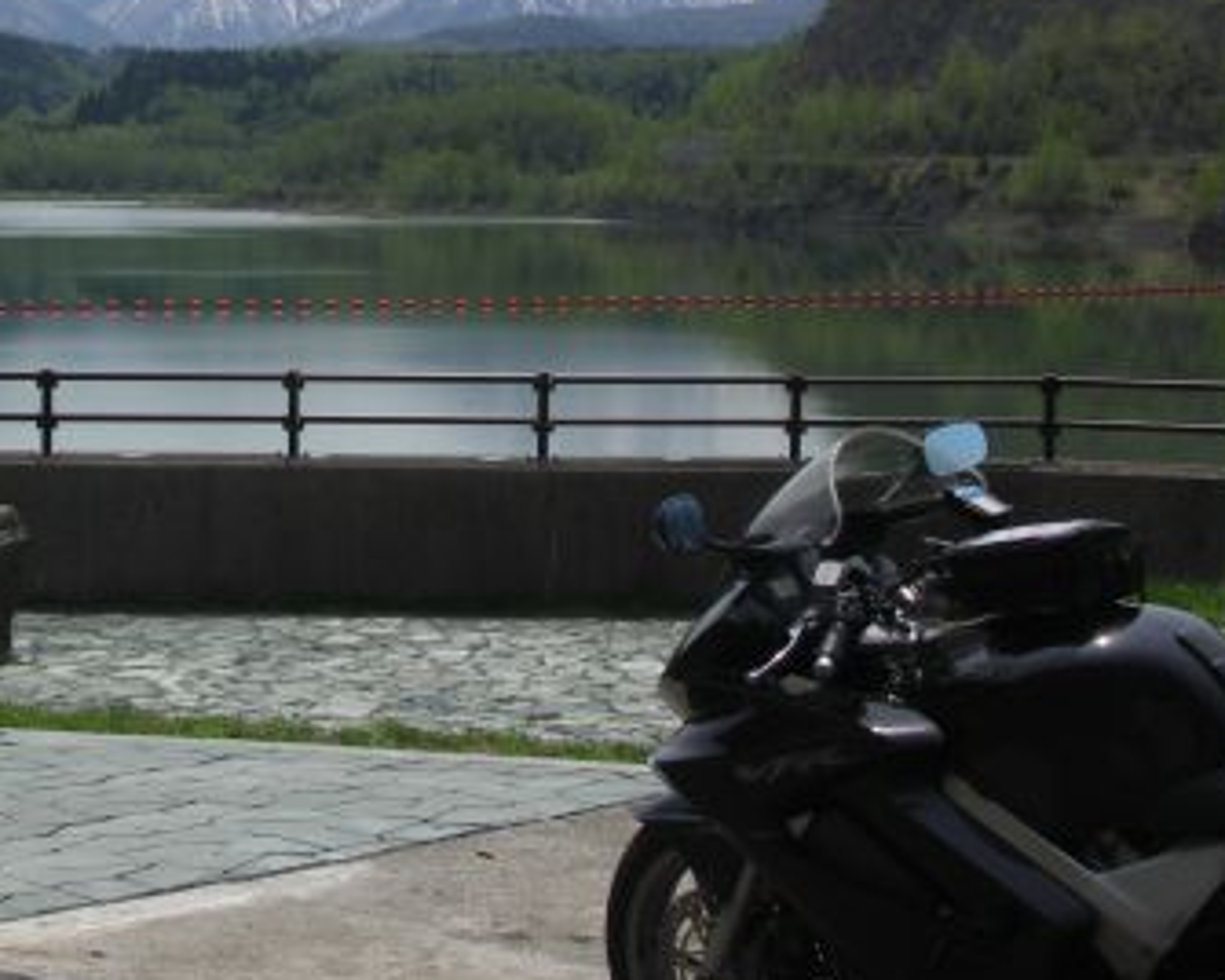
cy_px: 296
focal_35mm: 82
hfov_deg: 22.9
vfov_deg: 18.6
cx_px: 223
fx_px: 2973
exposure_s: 1/160
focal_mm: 11.4
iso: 50
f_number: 10
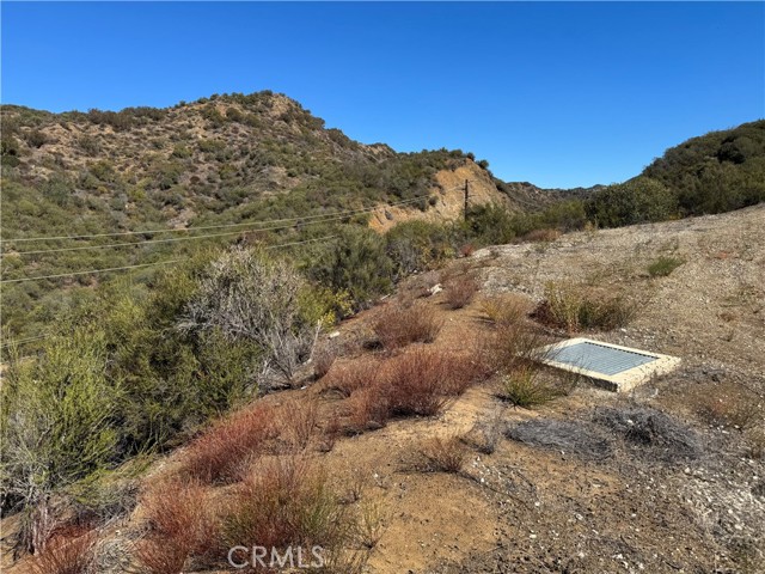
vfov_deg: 56.8
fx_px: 530
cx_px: 382
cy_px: 287
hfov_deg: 71.6
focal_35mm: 24
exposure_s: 1/3597
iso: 80
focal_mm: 6.76
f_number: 1.78
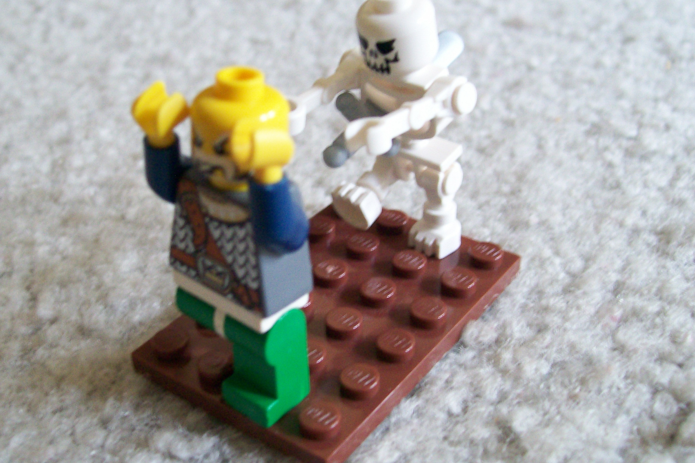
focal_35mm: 46
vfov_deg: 29.2
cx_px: 286
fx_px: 888
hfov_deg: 42.6
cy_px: 221
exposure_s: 1/8
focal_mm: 6
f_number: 2.7
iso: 160
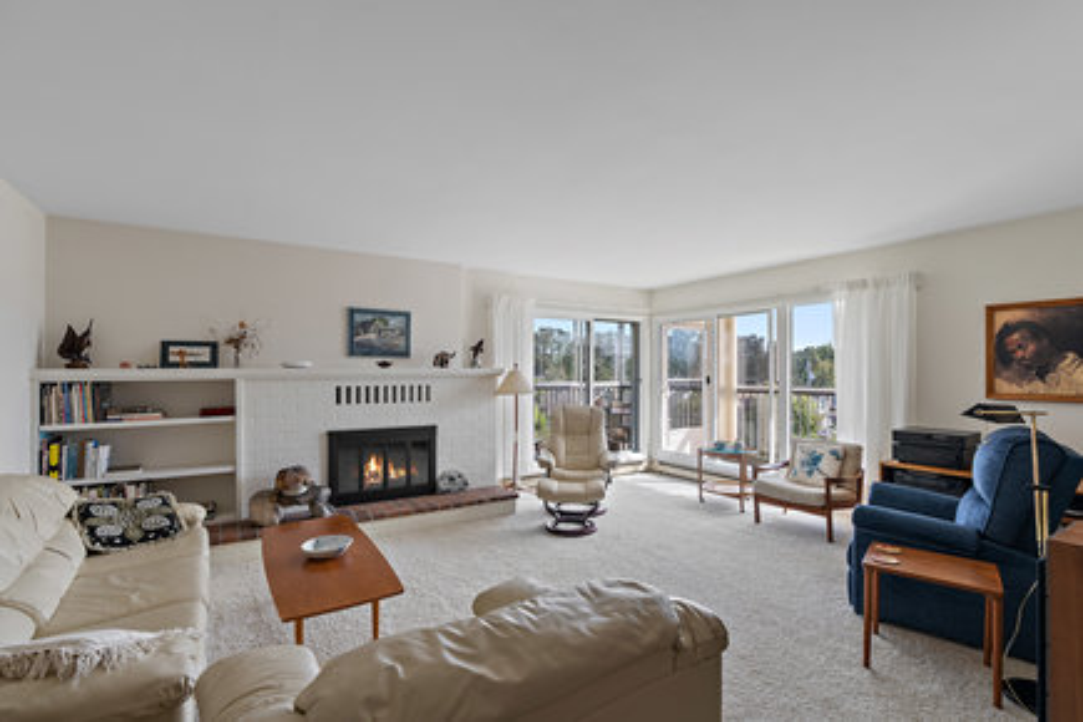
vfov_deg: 73.7
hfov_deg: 96.7
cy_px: 361
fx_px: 481
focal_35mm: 16
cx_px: 542
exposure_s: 1/15
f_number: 7.1
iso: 400
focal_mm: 16
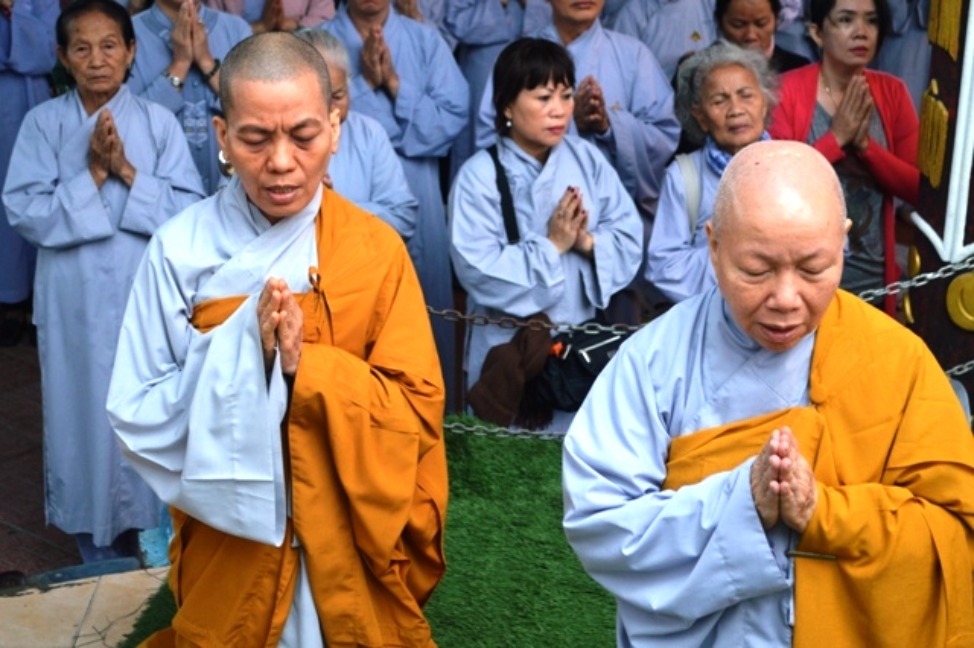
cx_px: 487
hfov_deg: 31.9
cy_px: 324
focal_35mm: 63
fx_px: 1704
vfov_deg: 21.5
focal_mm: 42
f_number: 5.3
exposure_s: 1/40
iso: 400
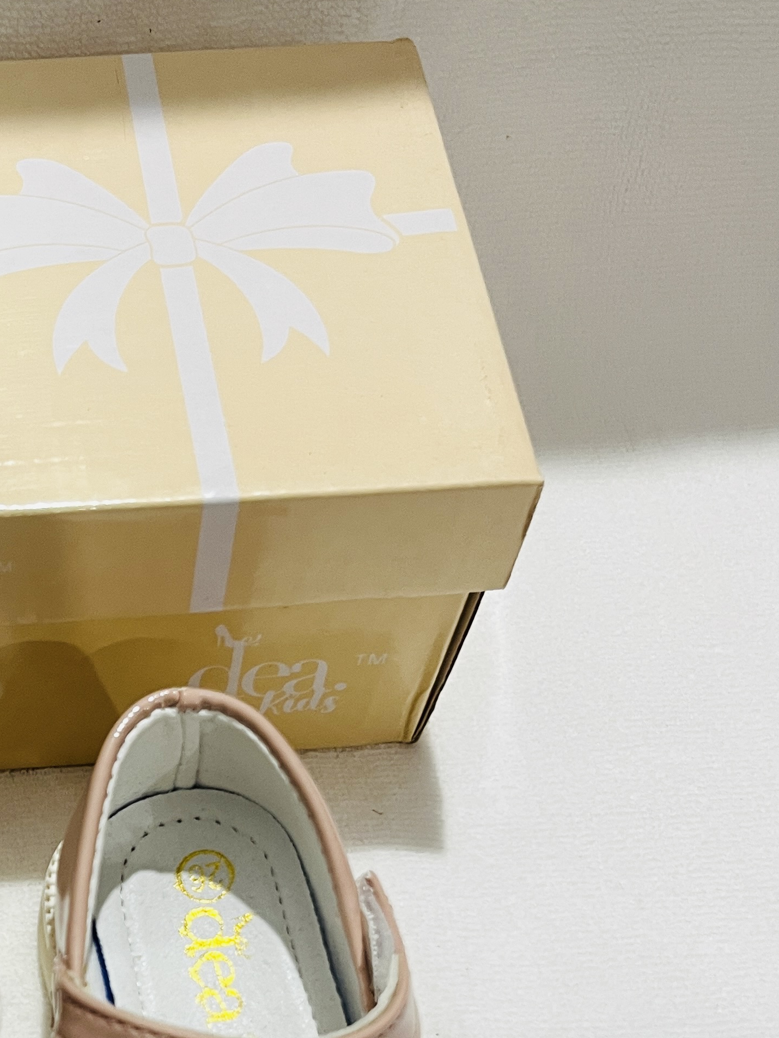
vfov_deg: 33.1
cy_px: 943
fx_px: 1650
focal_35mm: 55
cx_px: -15
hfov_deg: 25.2
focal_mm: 5.1
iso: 125
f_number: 1.6
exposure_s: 1/50
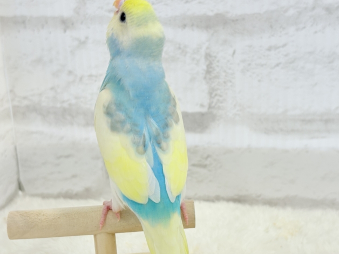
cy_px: 127
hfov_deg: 36.2
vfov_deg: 27.5
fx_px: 519
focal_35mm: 53
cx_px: 168
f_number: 1.6
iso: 64
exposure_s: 1/100
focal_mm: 5.96
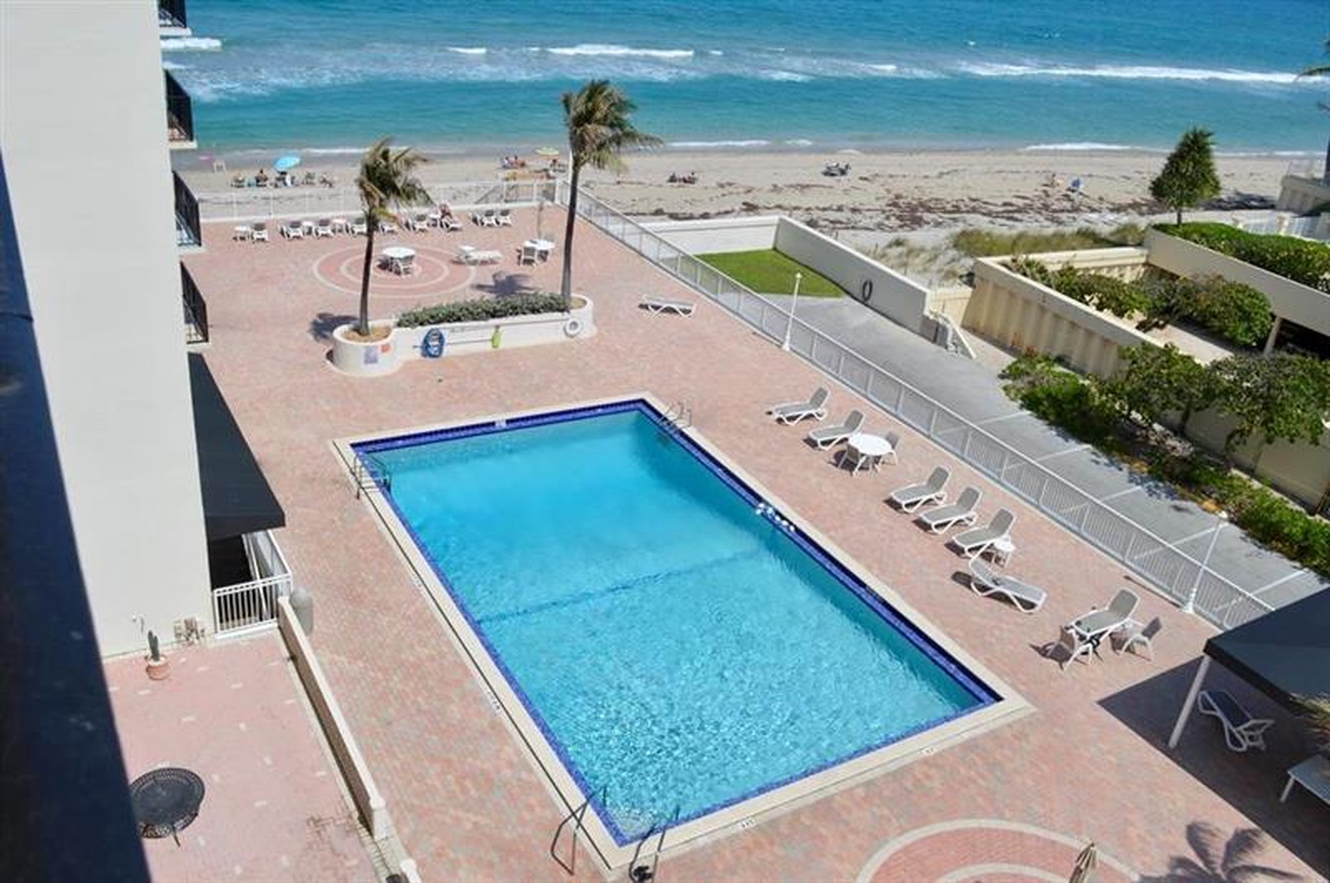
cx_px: 665
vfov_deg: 43.5
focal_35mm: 30
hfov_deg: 62.0
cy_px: 442
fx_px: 1107
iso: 100
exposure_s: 1/320
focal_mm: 20
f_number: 9
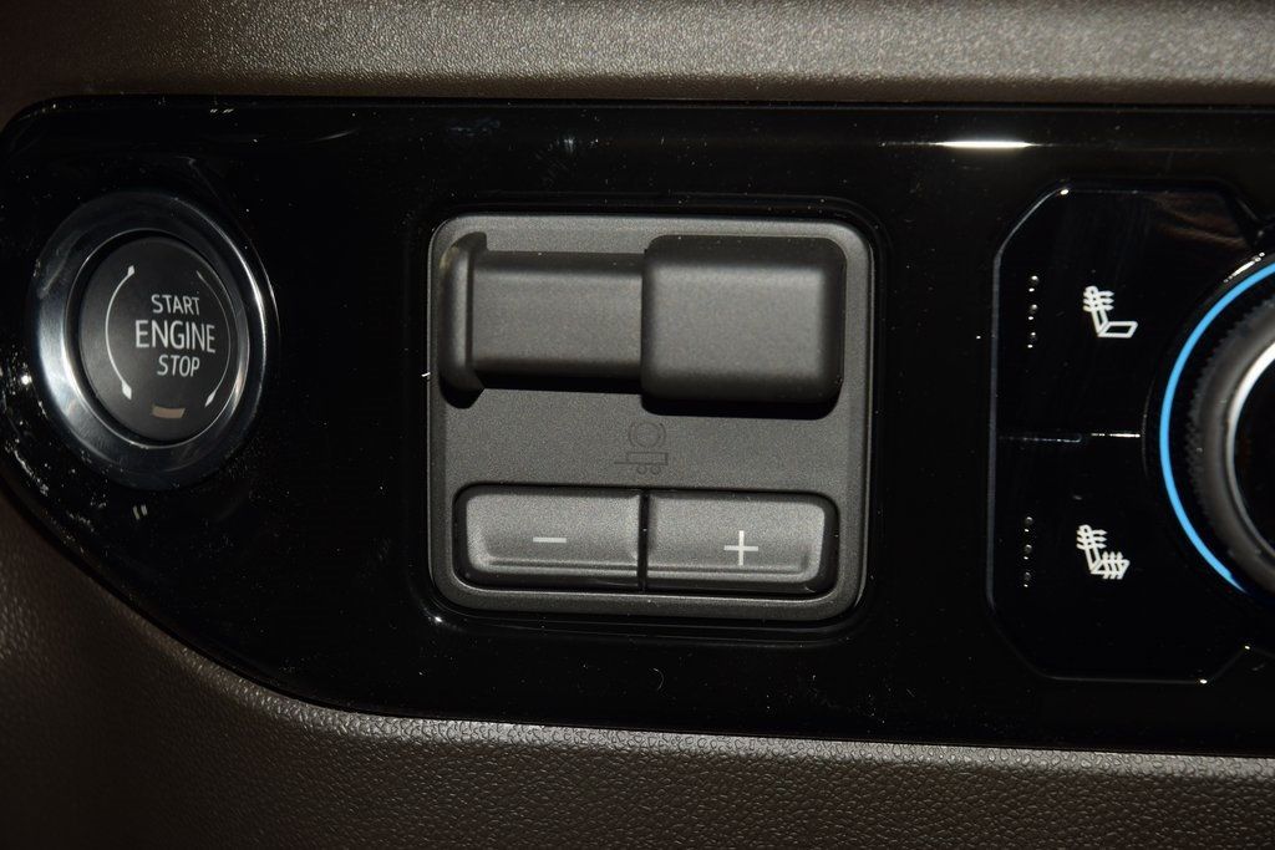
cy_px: 425
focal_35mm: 105
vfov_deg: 13.0
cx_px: 638
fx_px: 3719
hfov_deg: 19.5
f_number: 8
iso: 100
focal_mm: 70
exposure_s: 1/125
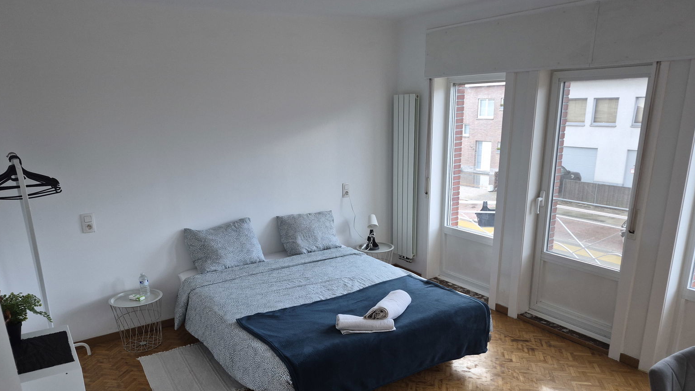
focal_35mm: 26
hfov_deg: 71.9
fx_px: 479
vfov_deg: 43.7
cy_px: 262
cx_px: 347
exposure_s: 1/100
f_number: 1.8
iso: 250
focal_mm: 5.4
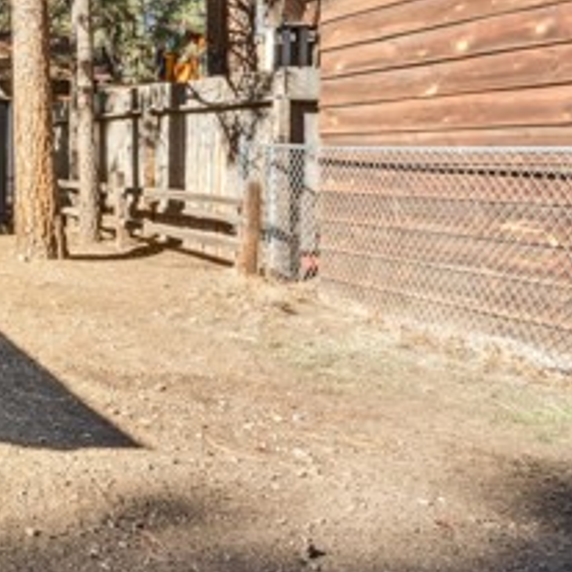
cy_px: 162
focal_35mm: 44
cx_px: -238
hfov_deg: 28.4
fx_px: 824
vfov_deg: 37.6
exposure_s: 1/10
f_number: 22
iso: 100
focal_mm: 16.8
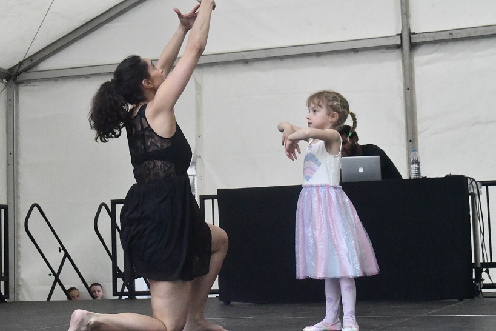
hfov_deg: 24.8
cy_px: 166
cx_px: 248
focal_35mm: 82
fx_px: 1130
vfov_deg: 16.7
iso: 16000
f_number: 18
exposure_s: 1/1250
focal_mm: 55
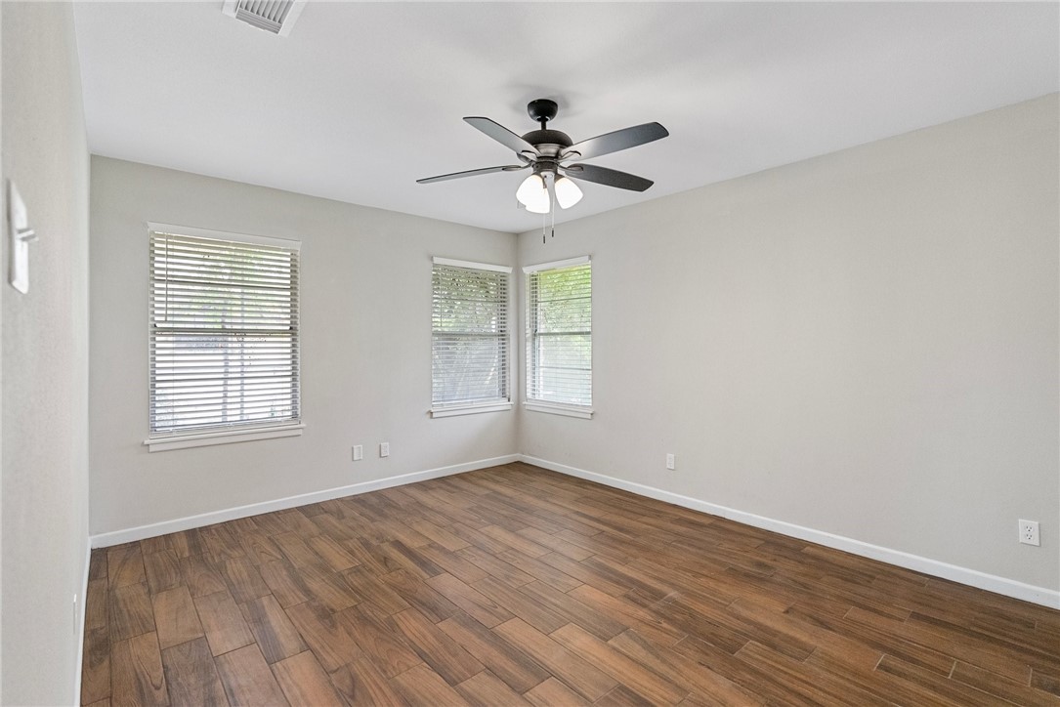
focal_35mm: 16
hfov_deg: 96.7
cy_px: 354
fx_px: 471
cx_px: 530
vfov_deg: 73.8
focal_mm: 16
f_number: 4
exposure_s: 1/160
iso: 800
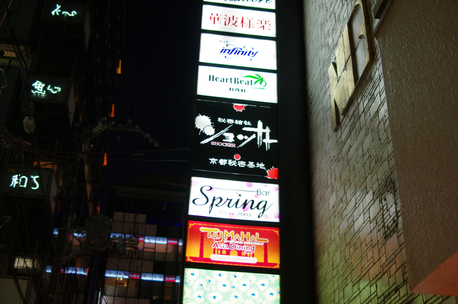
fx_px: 584
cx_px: 229
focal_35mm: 46
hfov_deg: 42.8
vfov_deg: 29.2
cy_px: 152
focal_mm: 31
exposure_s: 1/80
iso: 400
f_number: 2.2
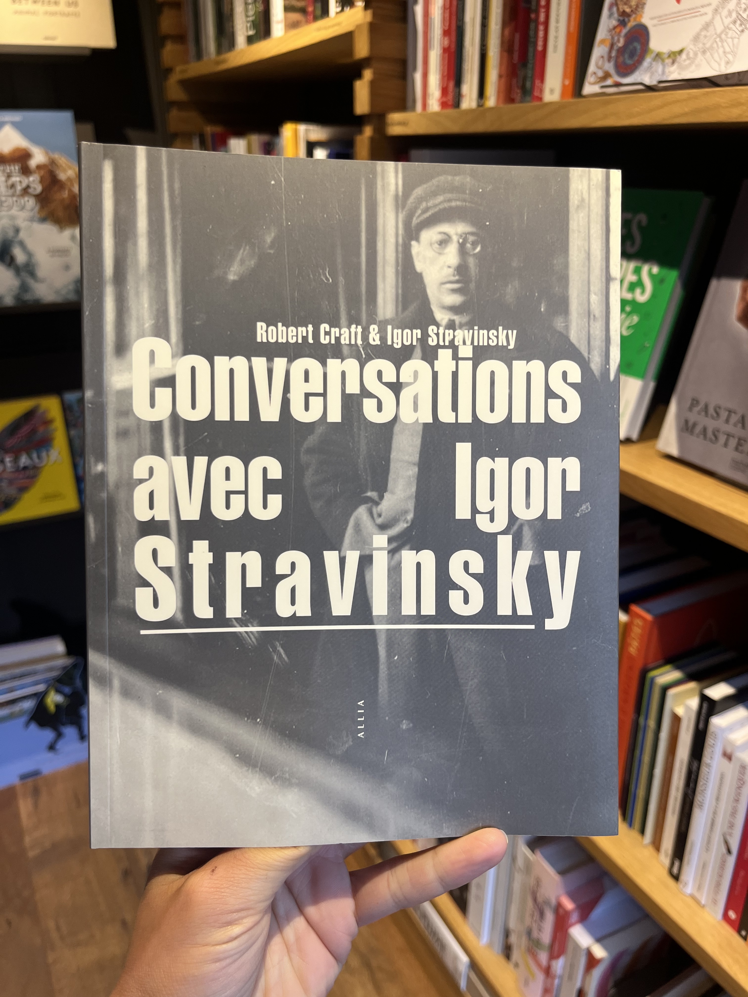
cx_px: 374
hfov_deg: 53.1
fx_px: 749
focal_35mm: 26
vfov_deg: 67.3
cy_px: 498
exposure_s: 1/100
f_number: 1.6
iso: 64
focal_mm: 5.1
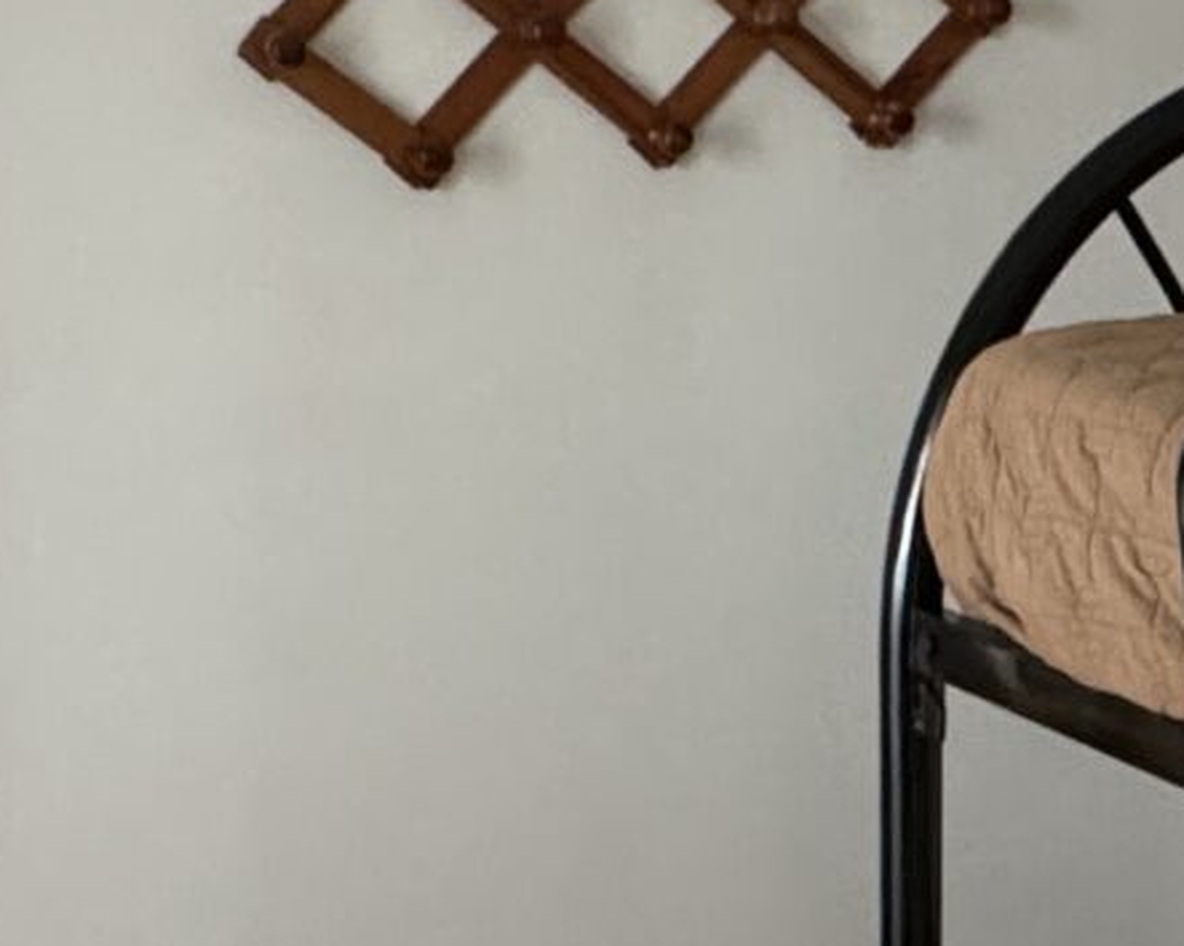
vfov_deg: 19.4
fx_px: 2767
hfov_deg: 22.8
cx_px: 1286
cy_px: 406
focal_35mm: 79
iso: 640
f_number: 2.2
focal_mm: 2.22
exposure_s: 1/60
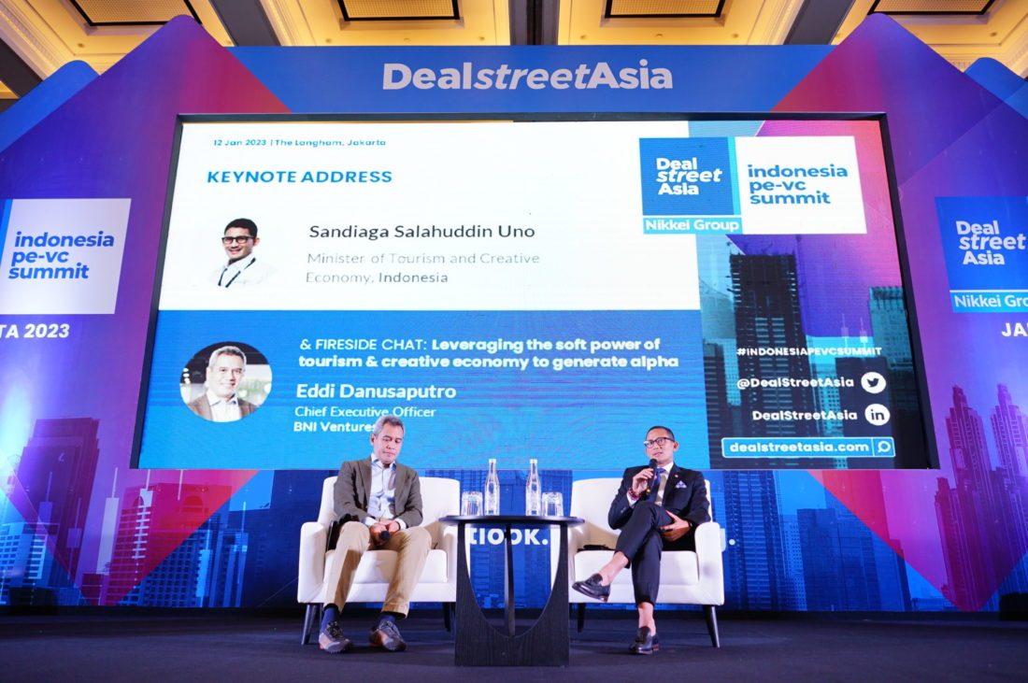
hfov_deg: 65.5
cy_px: 342
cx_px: 514
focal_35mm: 28
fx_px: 799
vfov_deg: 46.3
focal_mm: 28
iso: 640
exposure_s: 1/100
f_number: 2.8
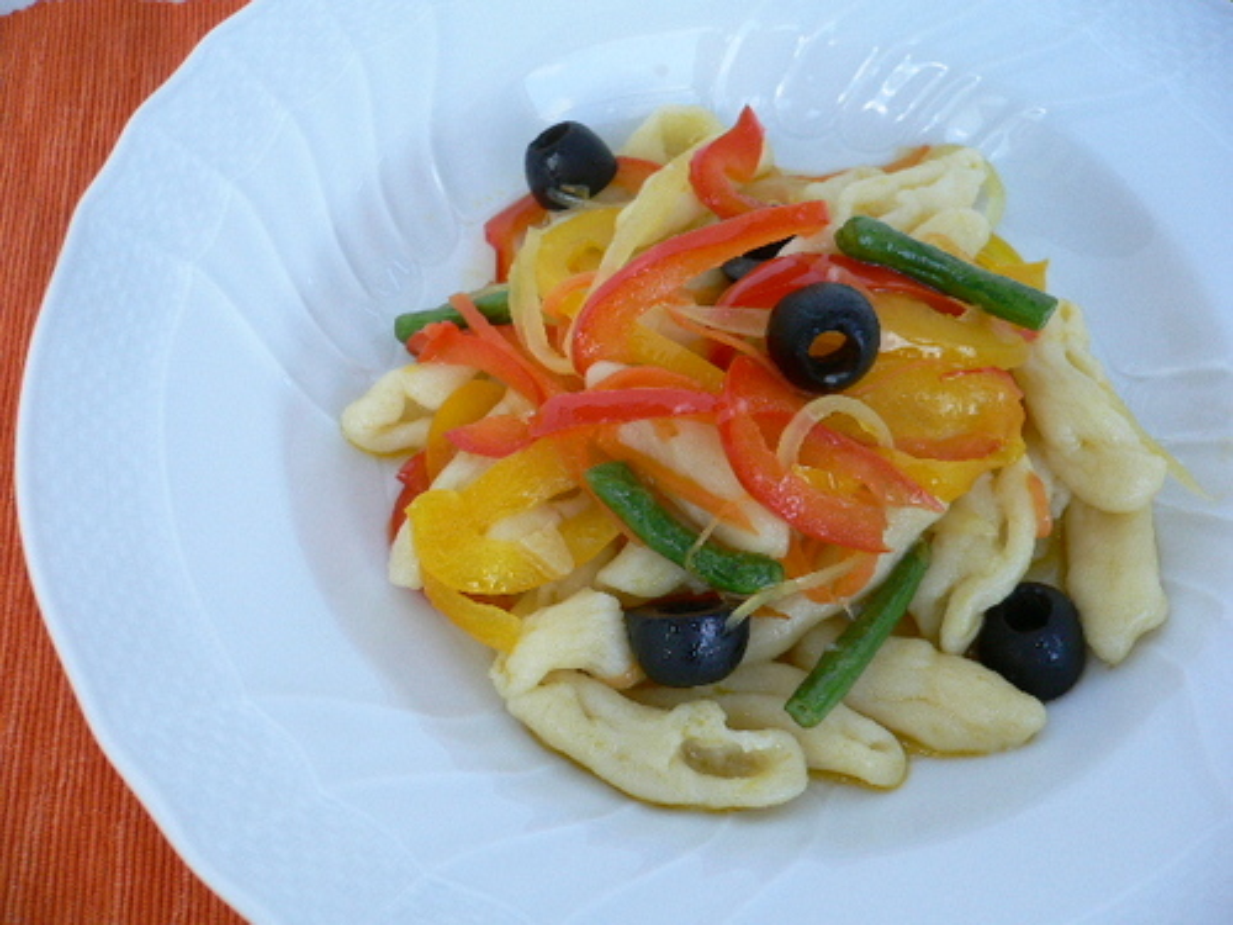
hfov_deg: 52.6
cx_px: 616
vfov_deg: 40.7
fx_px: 1247
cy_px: 462
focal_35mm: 35
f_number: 2.8
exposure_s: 1/30
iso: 100
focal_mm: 5.8
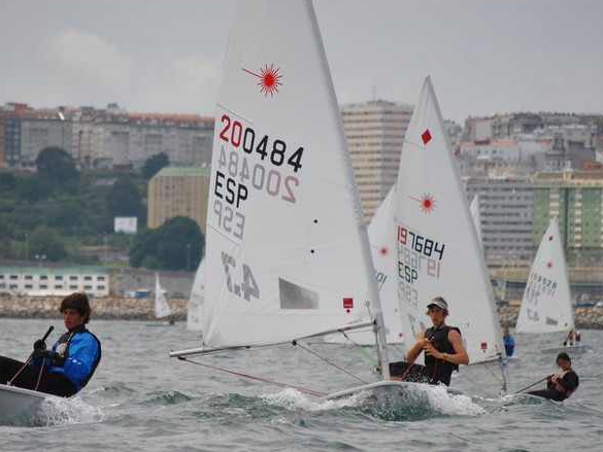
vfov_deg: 3.8
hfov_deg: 5.0
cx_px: 245
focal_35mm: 395
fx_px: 6882
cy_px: 246
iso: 100
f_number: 5.6
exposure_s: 1/500
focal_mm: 200
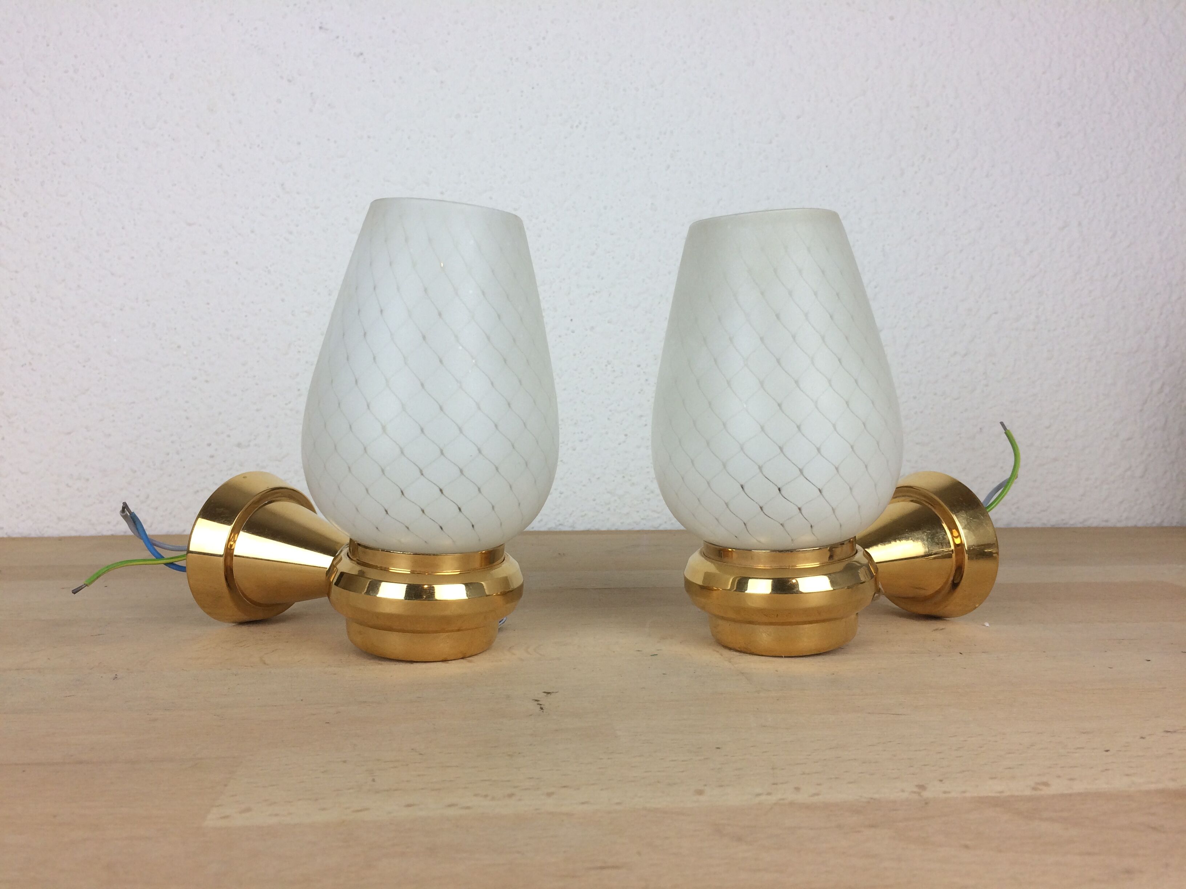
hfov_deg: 61.7
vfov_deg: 48.2
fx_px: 994
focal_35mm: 29
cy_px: 444
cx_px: 593
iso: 40
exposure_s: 1/100
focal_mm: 4.15
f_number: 2.2
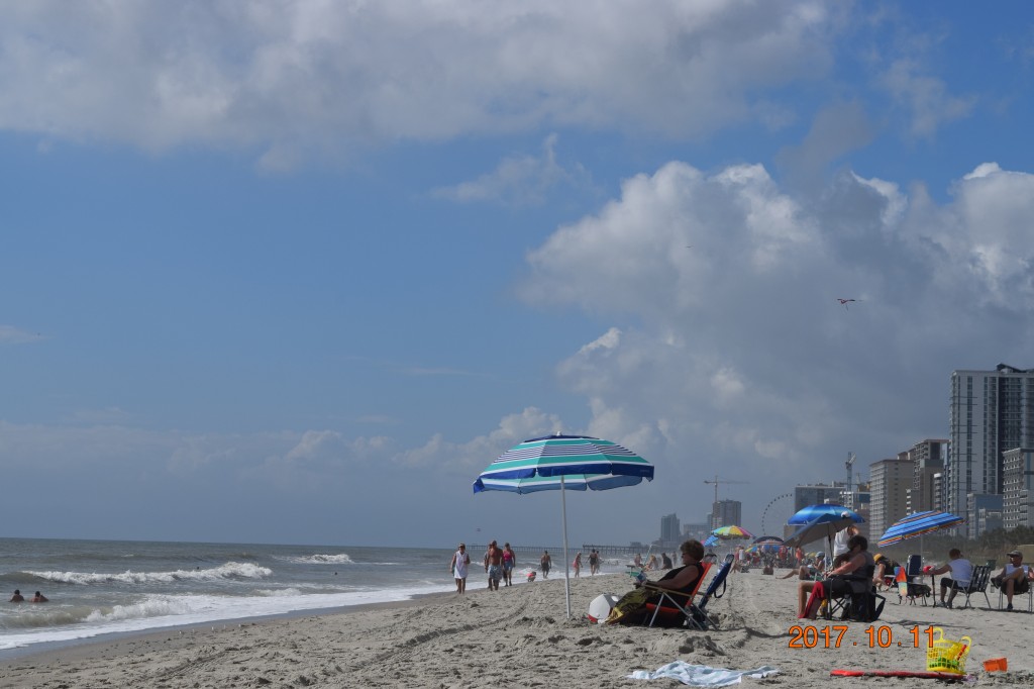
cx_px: 517
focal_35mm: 82
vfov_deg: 16.5
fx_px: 2369
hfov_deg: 24.6
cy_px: 344
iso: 200
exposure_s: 1/640
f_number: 13
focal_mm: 55
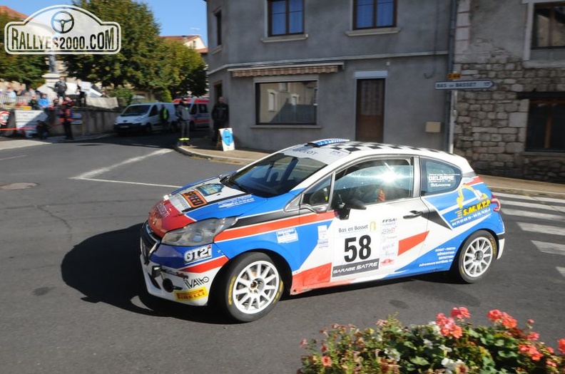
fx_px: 376
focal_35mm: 24
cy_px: 187
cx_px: 282
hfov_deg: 73.8
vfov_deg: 53.0
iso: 1000
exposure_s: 1/500
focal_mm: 16
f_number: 14
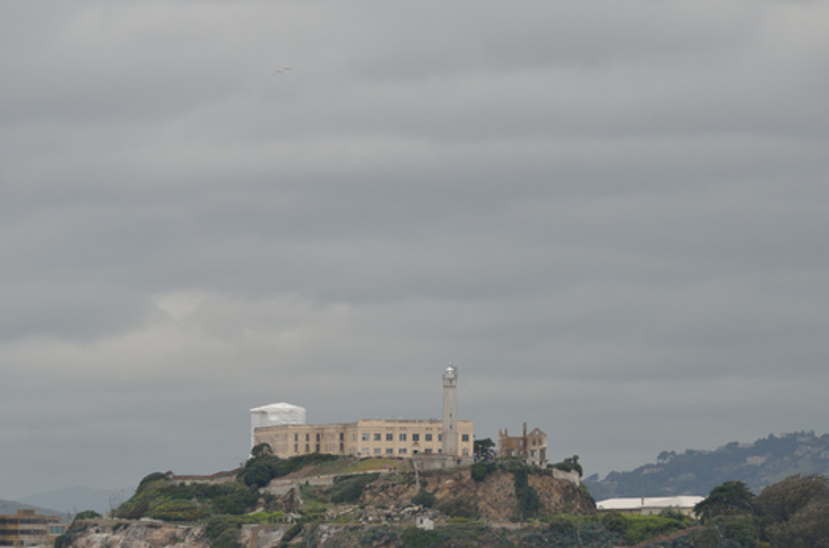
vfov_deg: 5.1
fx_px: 6195
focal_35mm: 270
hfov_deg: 7.7
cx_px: 424
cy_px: 287
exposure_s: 1/250
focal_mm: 135
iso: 100
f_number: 6.3
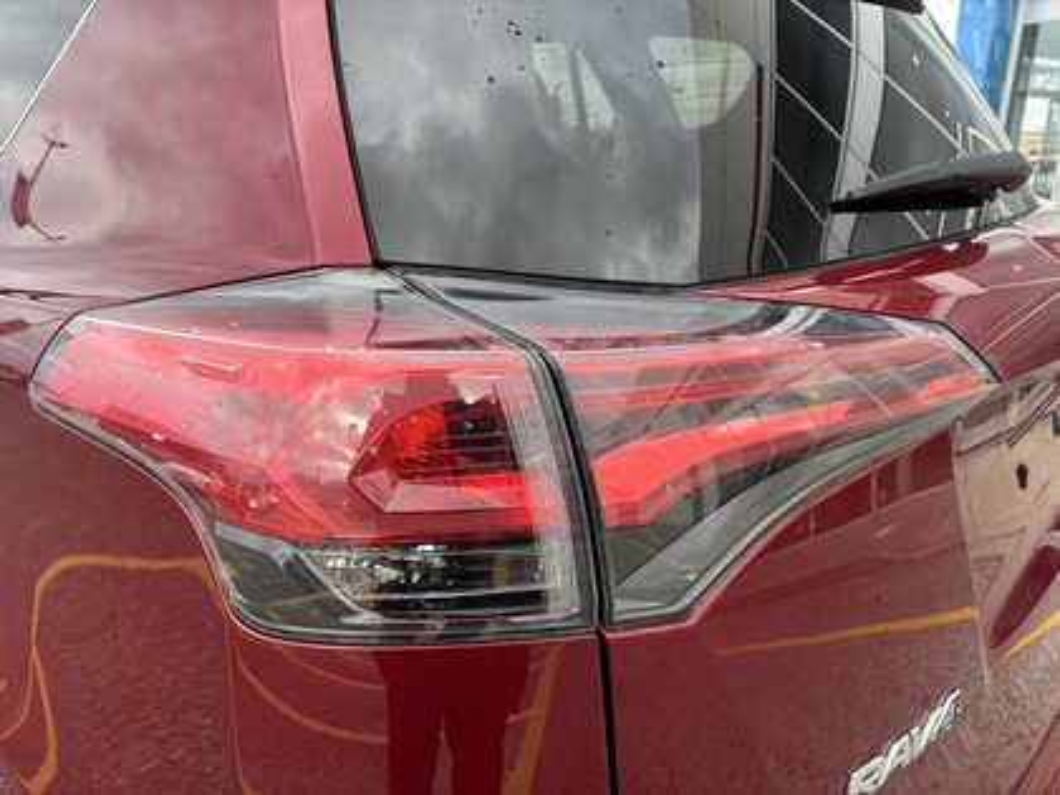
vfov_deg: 53.1
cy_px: 398
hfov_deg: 67.3
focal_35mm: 26
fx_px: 796
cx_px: 530
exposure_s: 1/346
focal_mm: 5.96
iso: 50
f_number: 1.6
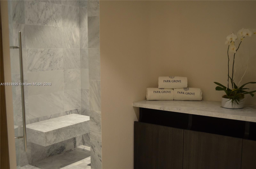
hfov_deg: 46.5
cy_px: 84
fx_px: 298
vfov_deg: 31.7
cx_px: 128
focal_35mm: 42
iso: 720
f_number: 4.5
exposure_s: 1/60
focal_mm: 28
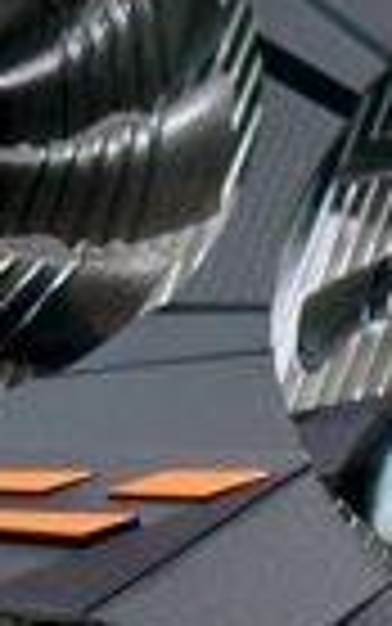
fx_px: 4610
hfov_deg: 4.8
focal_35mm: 270
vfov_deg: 7.8
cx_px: 536
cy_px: 428
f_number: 4
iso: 400
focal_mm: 33
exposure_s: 1/50
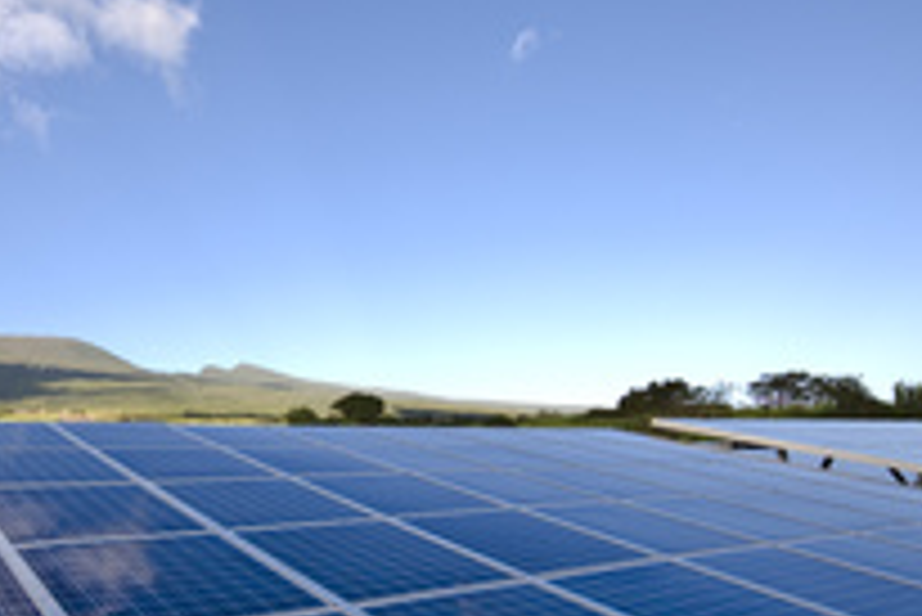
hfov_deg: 59.7
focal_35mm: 31
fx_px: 794
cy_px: 362
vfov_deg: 42.2
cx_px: 362
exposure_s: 1/160
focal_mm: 10
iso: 100
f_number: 6.3
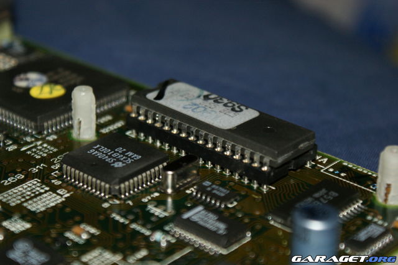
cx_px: 199
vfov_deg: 13.0
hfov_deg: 19.5
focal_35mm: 105
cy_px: 132
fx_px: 1160
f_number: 6.3
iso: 400
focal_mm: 70
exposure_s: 1/125
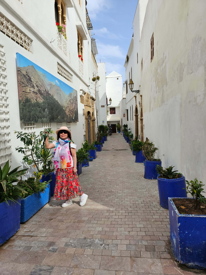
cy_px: 138
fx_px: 182
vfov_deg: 73.9
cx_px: 103
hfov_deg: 58.9
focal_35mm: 23
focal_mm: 6.3
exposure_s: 1/1019
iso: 25
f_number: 1.7
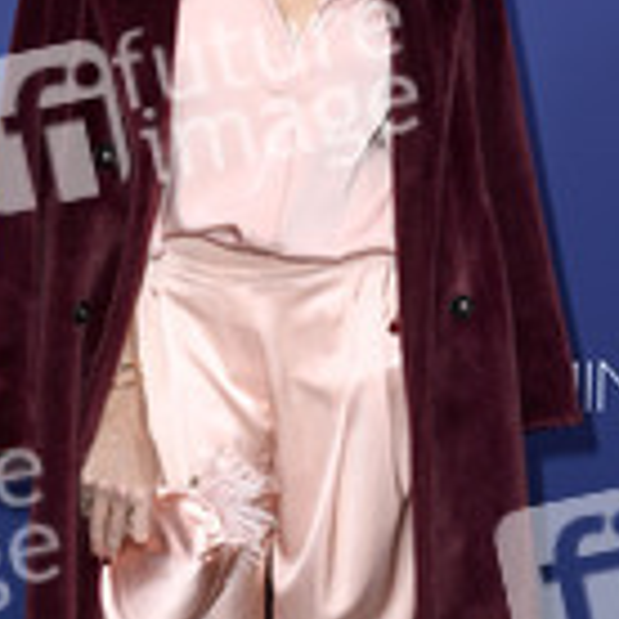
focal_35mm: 108
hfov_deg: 16.1
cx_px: 318
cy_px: 332
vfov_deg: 16.1
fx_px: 2185
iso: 800
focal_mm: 44
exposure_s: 1/250
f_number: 5.6
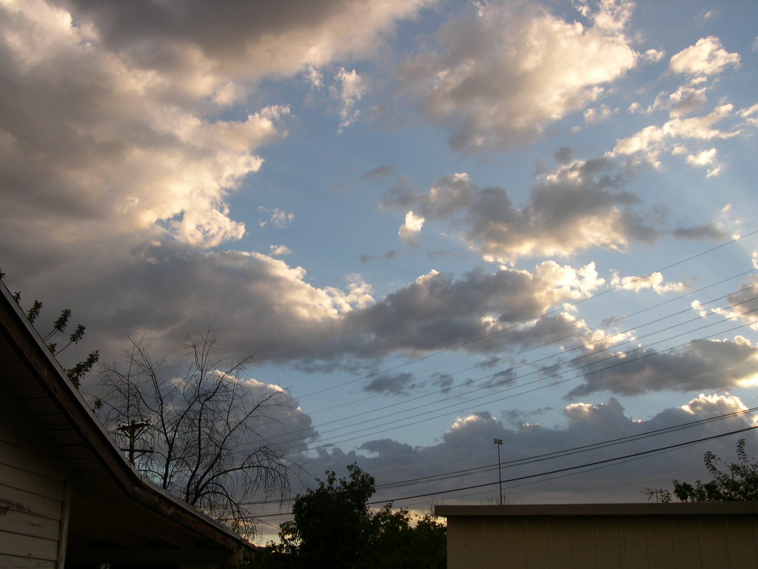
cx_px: 379
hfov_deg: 49.0
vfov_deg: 37.7
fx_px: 832
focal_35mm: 38
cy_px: 284
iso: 100
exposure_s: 1/103
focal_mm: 8
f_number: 7.6
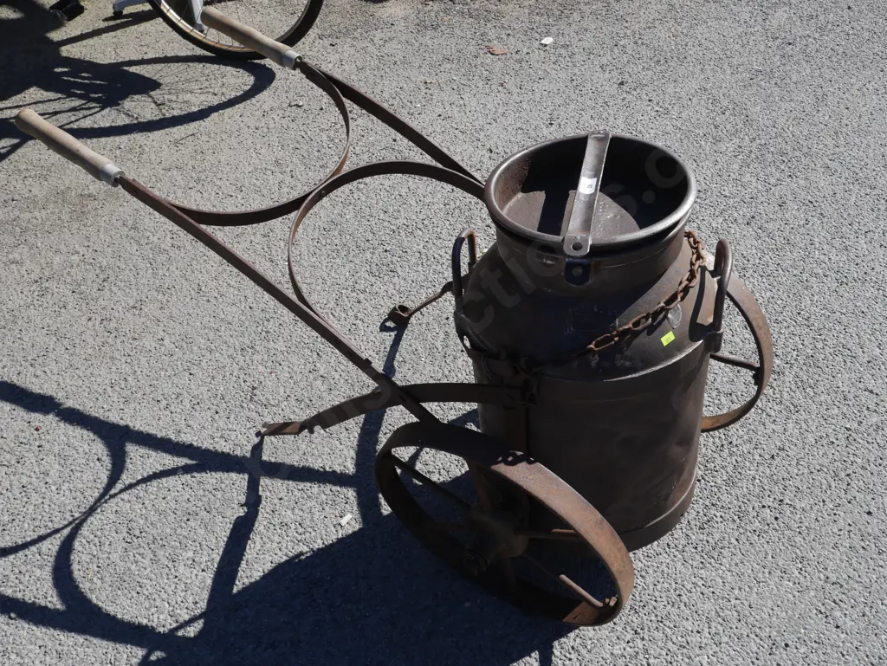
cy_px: 333
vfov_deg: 37.8
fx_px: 974
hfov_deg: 49.0
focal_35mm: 38
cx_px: 444
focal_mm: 19
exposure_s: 1/400
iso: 200
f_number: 9
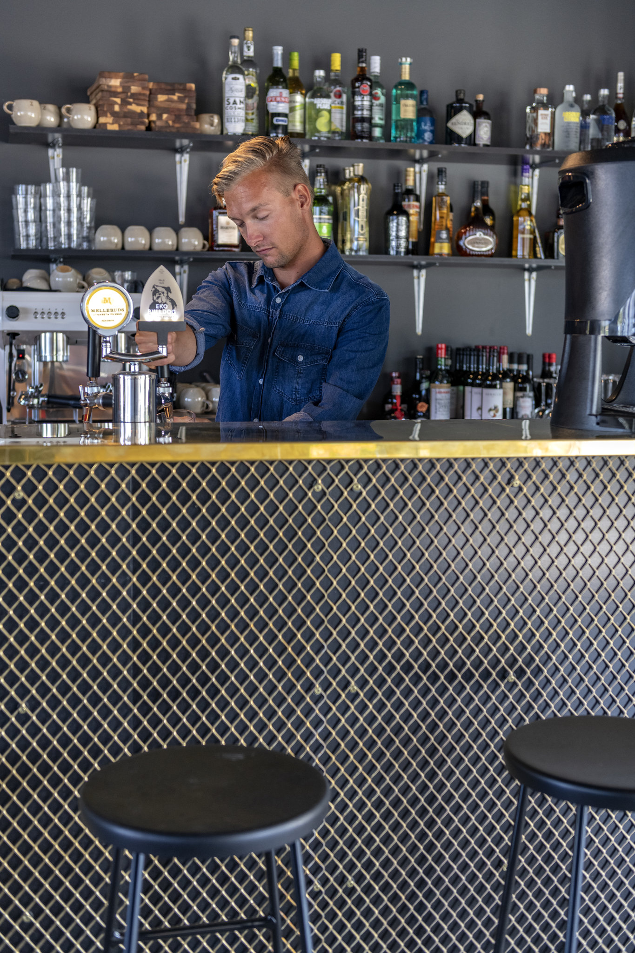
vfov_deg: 43.6
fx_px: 1191
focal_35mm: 45
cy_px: 476
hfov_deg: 29.9
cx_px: 318
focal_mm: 45
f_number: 3.5
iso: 800
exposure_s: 1/80
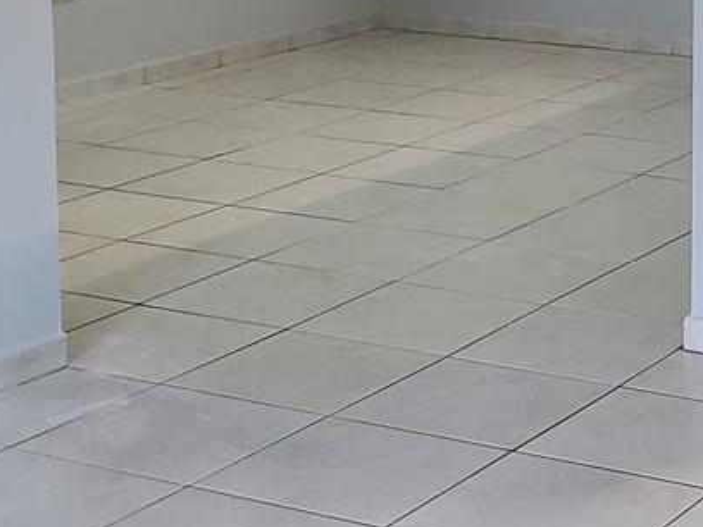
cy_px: 28
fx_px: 2071
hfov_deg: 18.7
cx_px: 706
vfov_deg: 14.3
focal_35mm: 102
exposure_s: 1/40
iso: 250
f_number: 2.4
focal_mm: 4.3
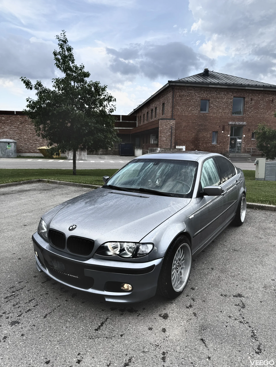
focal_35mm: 24
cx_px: 138
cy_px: 184
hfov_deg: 56.8
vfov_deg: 71.6
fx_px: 255
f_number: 1.78
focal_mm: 6.76
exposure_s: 1/1292
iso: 80
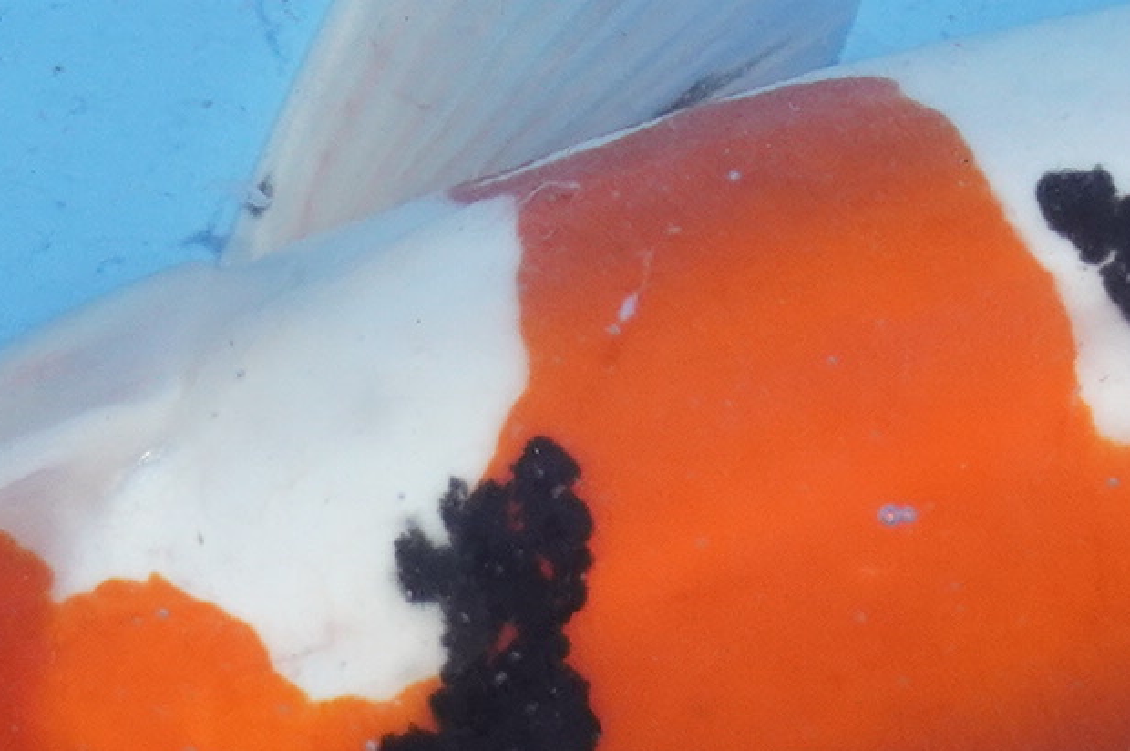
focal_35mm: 269
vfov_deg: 5.1
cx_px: 1562
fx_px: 8448
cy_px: 306
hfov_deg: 7.5
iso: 1000
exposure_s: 1/160
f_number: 4.5
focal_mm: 37
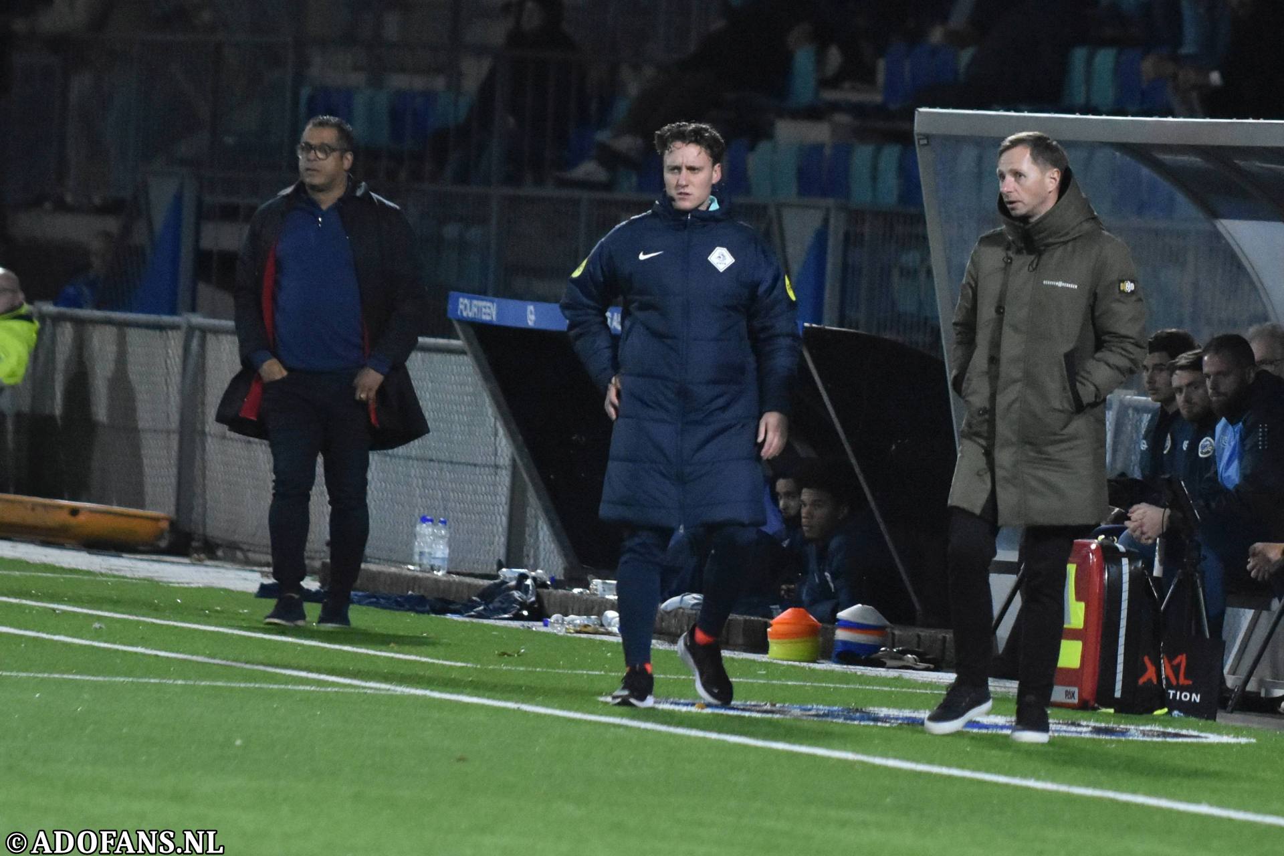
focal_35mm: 270
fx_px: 9629
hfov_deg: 7.6
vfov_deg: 5.1
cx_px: 642
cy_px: 428
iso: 2500
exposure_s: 1/800
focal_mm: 180
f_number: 2.8
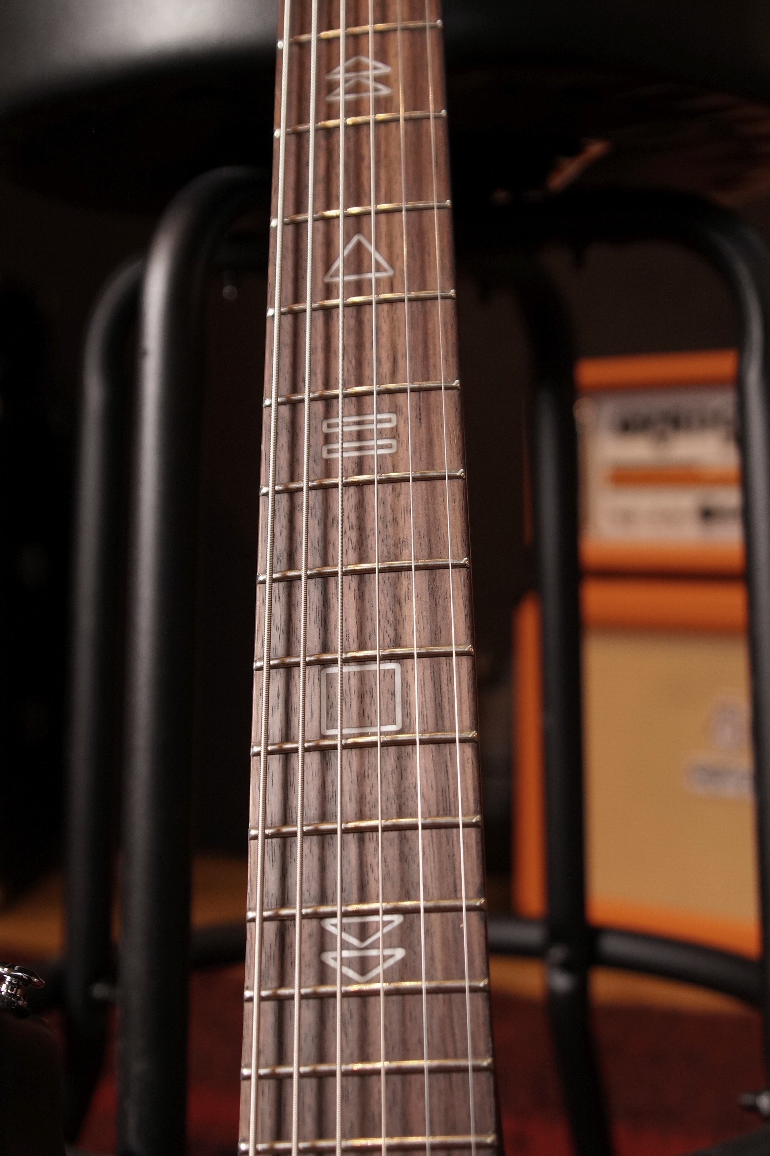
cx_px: 385
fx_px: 1684
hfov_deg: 25.8
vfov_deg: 37.9
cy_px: 578
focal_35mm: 52
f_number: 5
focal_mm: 35
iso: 800
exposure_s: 1/100
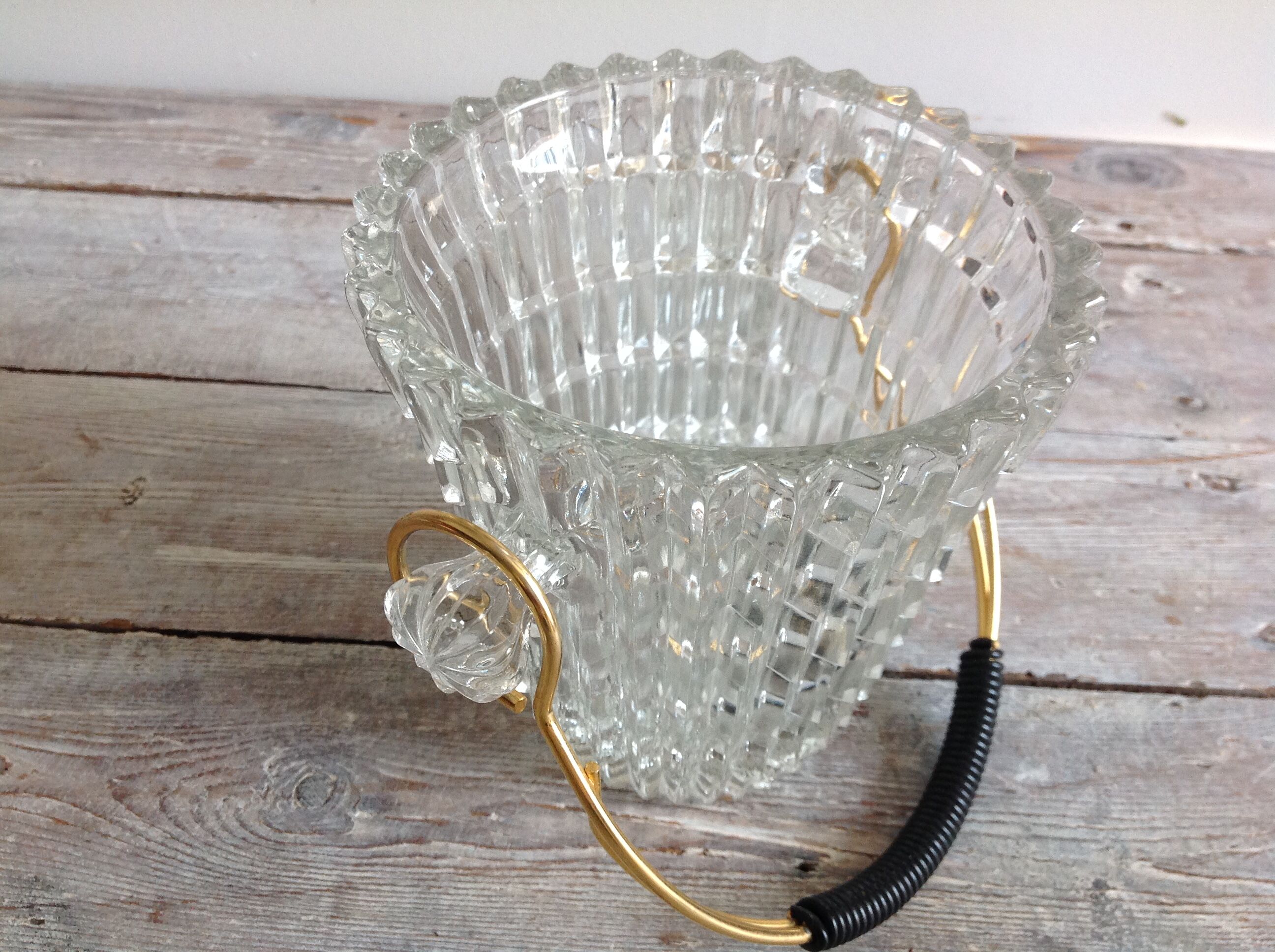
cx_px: 638
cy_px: 476
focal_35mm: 35
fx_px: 1287
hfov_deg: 52.7
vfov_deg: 40.6
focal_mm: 4.28
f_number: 2.4
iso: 100
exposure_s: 1/120
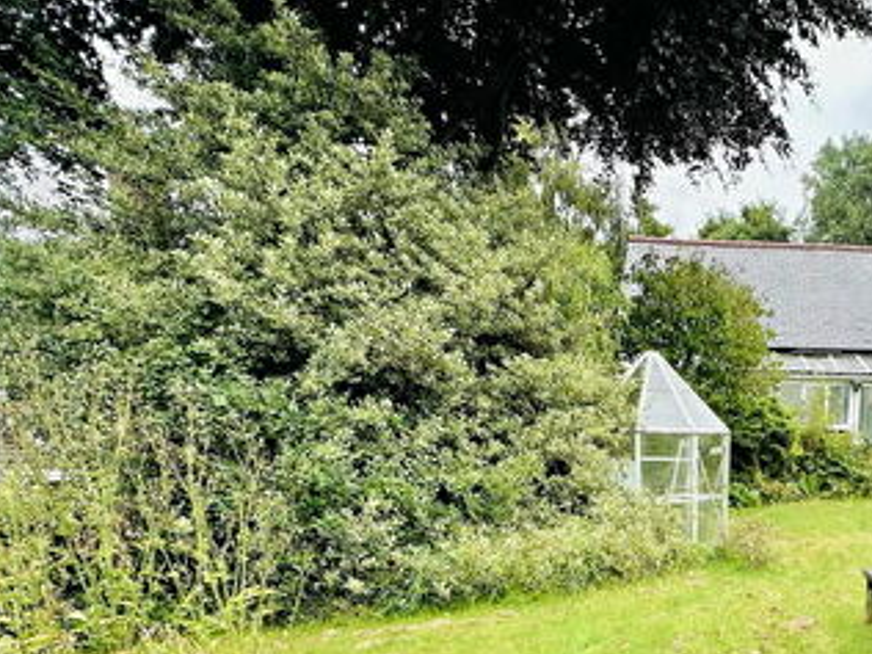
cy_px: 611
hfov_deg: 52.5
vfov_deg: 41.2
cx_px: 756
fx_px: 781
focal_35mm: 31
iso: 40
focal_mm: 2.22
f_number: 2.2
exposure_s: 1/363
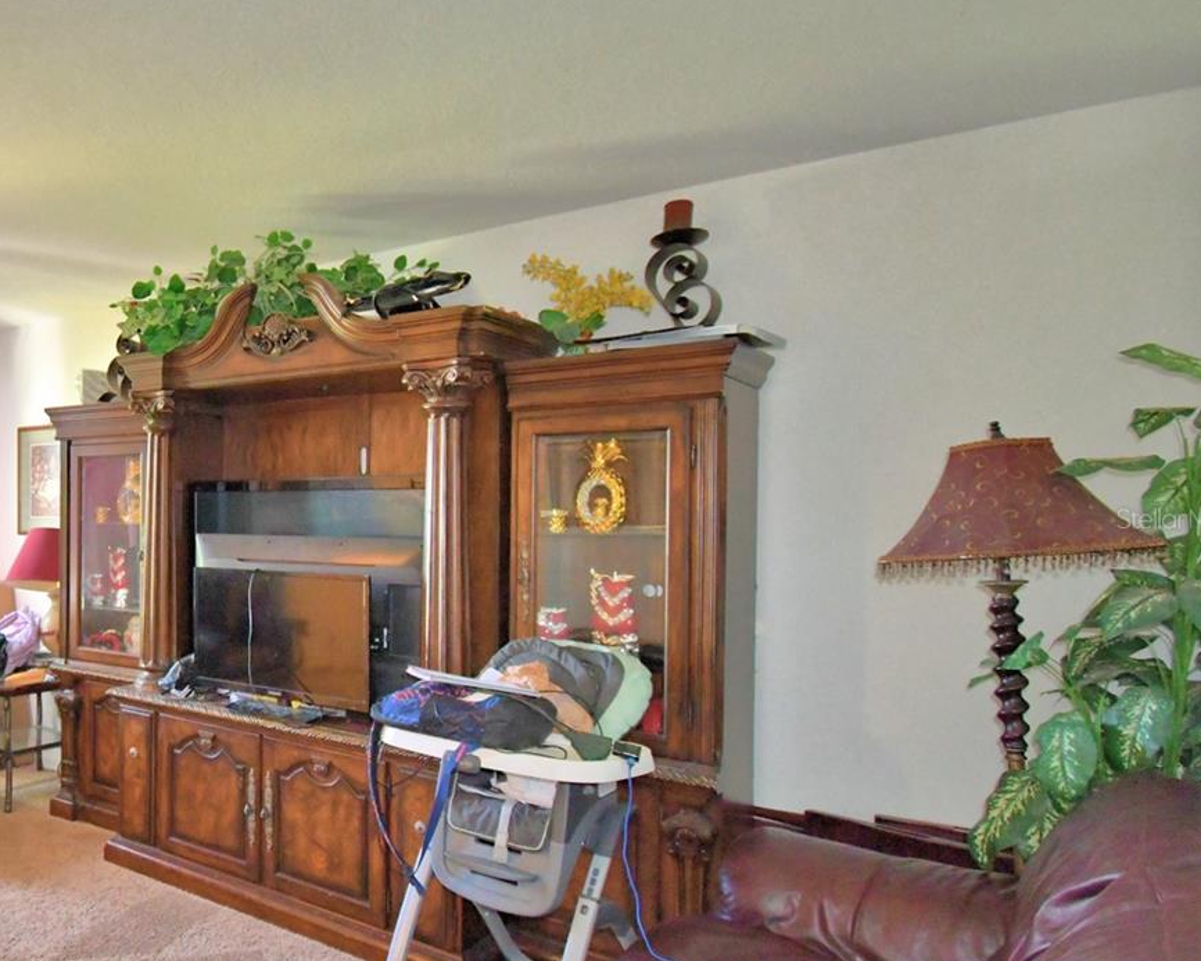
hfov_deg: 57.2
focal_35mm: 26
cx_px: 130
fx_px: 924
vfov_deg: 54.9
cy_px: 519
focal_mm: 10
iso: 2000
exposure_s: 1/30
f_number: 4.5
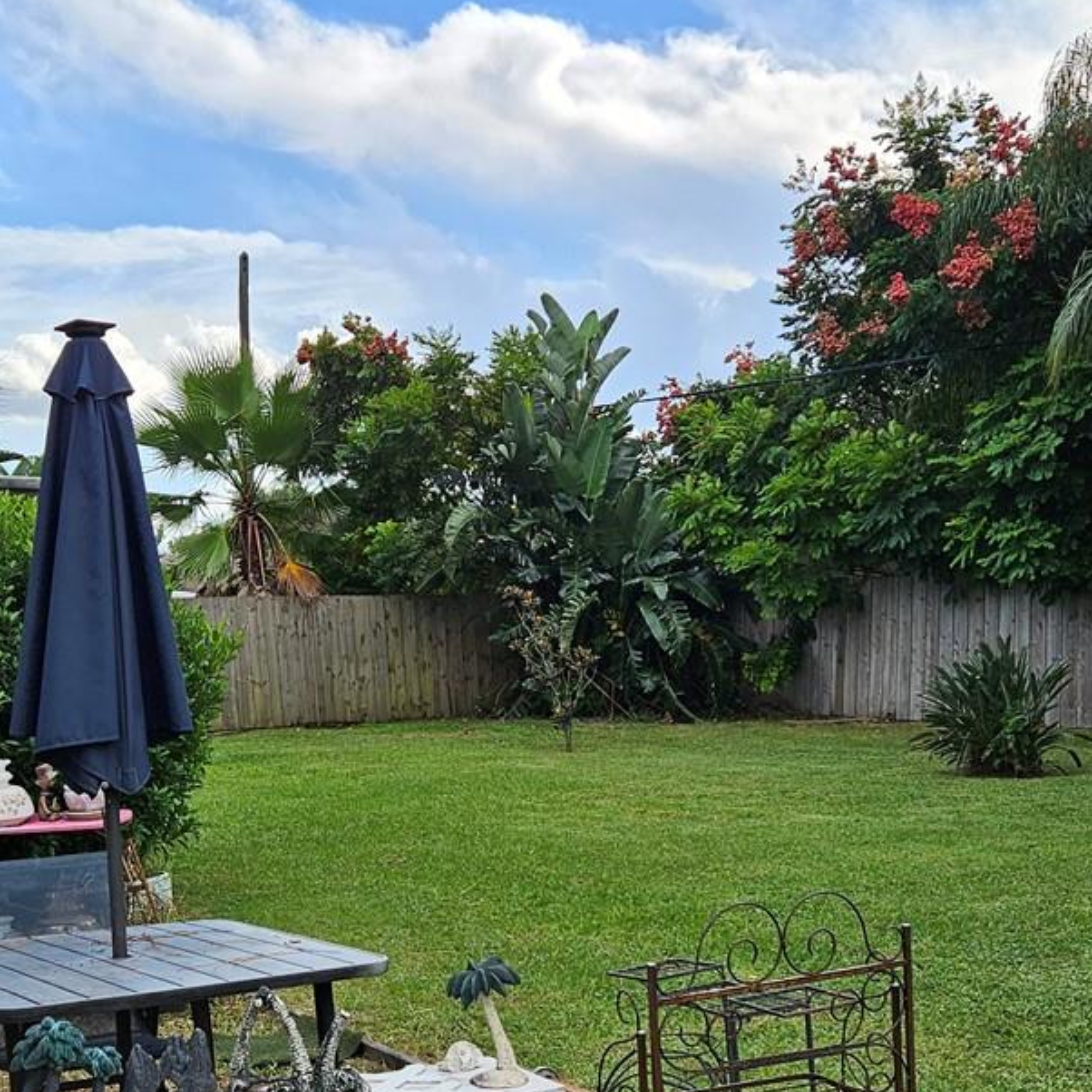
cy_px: 753
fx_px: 1927
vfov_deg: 31.3
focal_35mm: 54
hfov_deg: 31.6
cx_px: 490
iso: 25
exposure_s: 1/713
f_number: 1.8
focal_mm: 5.4
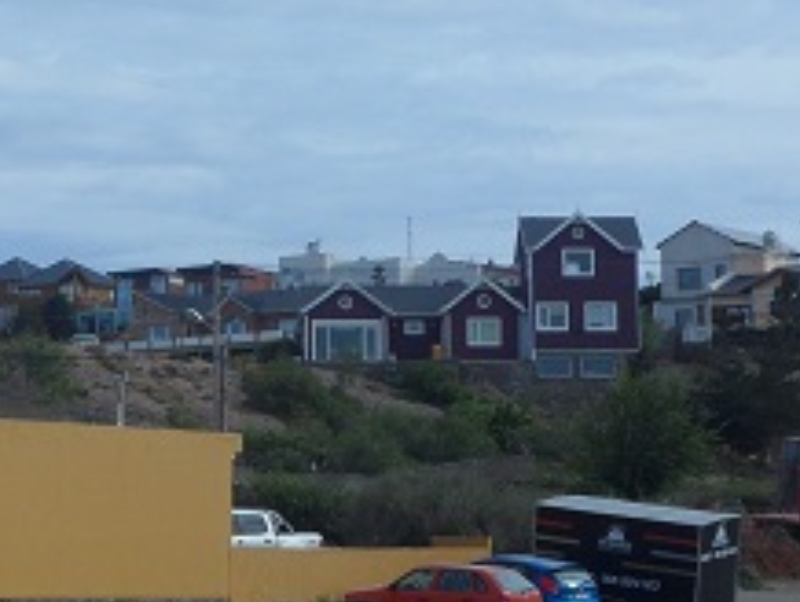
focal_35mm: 129
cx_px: -95
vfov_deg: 11.5
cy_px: 92
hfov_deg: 14.9
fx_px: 2985
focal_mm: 7.8
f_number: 11.3
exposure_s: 1/180
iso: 80
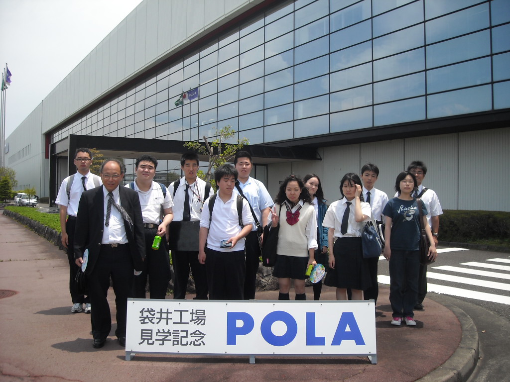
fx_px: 516
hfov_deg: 52.6
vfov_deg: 40.7
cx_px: 255
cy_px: 191
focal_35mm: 35
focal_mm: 5.7
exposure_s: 1/218
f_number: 5.6
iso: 64
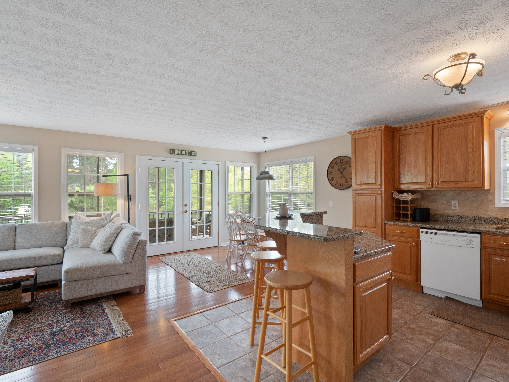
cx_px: 254
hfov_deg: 94.5
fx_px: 235
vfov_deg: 78.1
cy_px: 191
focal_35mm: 16
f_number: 5.6
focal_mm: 8
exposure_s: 1/8
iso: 200
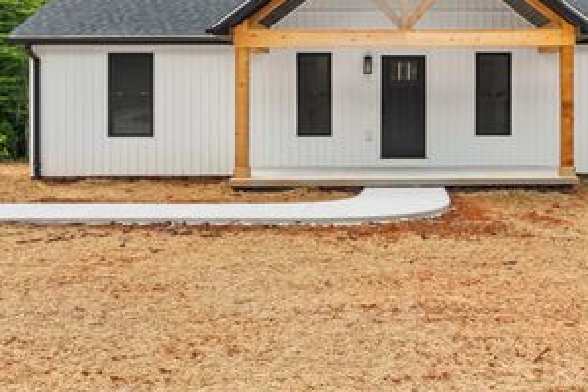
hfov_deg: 47.3
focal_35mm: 40
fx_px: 653
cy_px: 117
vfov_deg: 33.0
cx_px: 412
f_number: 8
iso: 800
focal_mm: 24
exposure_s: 1/160
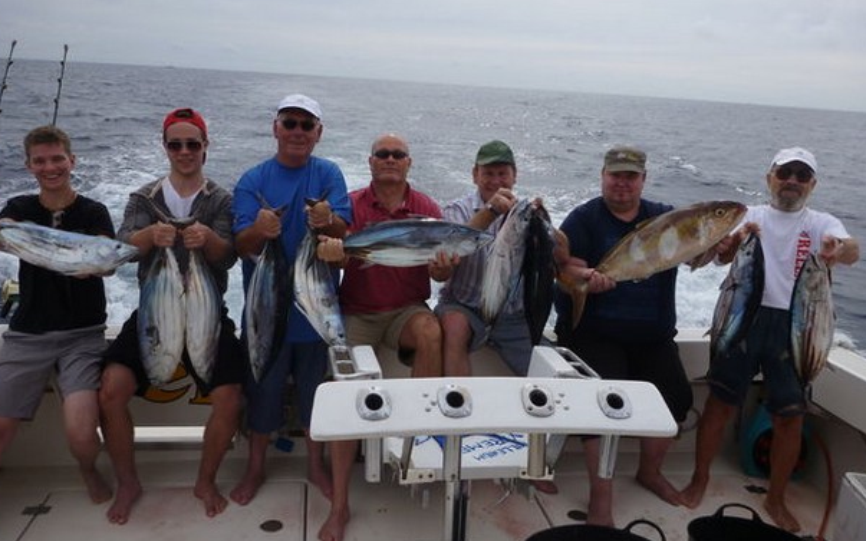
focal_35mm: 31
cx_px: 431
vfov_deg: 40.6
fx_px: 732
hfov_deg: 61.2
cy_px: 263
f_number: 3.3
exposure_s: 1/1000
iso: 100
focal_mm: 4.9
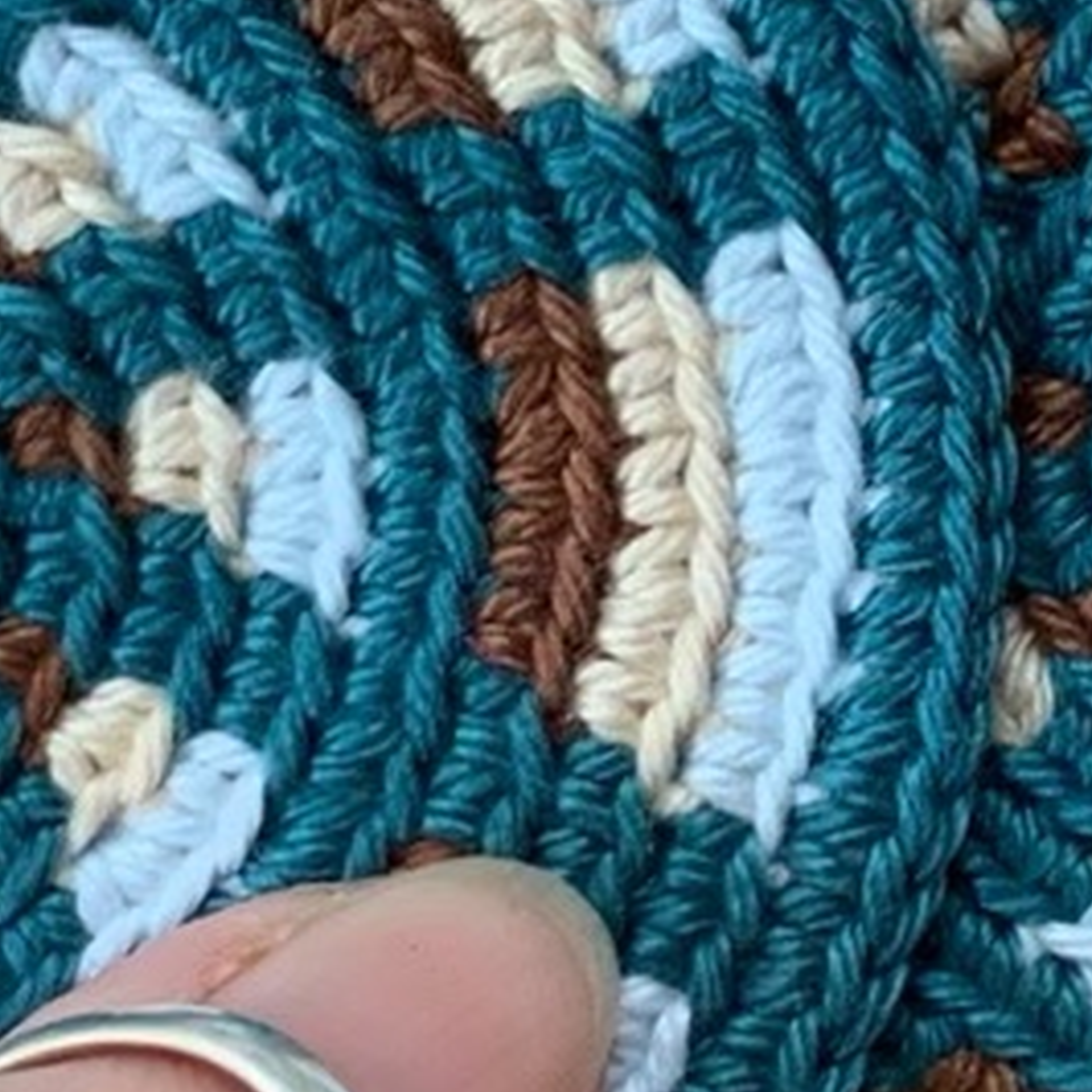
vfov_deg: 11.3
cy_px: 579
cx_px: 1178
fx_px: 5496
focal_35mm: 154
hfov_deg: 11.2
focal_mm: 3
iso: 64
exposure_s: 1/101
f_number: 1.8
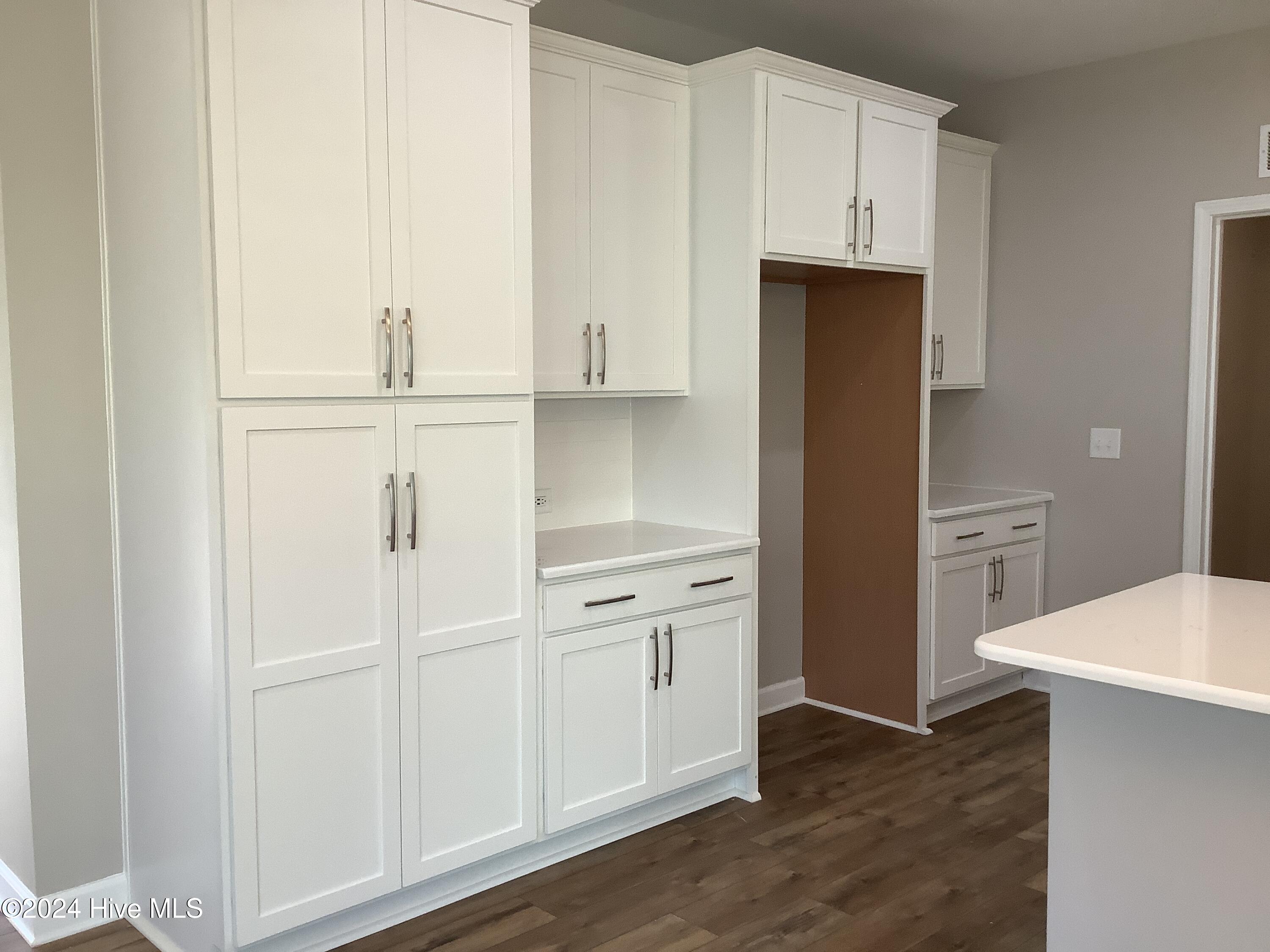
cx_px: 635
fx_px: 1137
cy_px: 476
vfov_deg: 45.4
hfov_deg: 58.4
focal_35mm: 31
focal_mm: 3.3
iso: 100
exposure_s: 1/120
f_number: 2.4
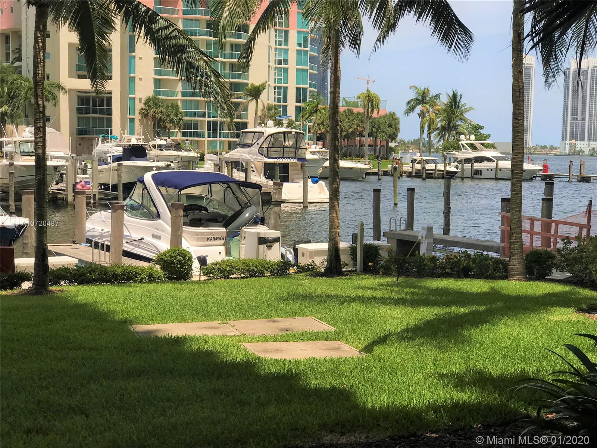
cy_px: 224
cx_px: 298
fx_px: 983
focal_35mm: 57
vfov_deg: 25.7
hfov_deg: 33.8
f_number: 2.8
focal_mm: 6.6
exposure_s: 1/1259
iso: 20
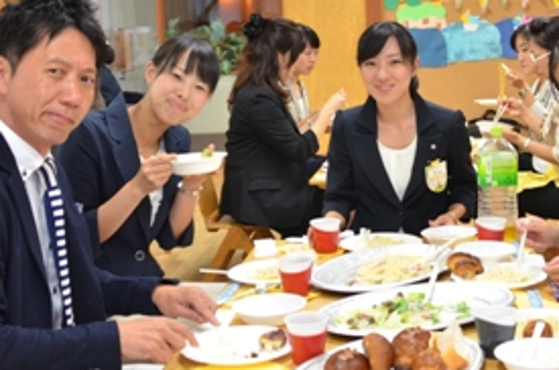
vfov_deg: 22.2
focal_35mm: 61
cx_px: 384
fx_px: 945
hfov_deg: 32.6
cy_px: 188
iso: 1250
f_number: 4
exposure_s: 1/60
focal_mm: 28
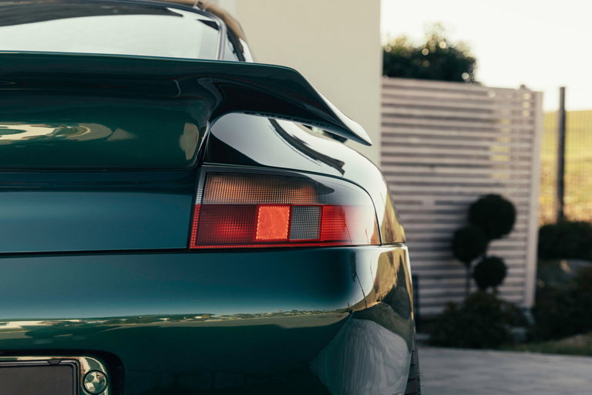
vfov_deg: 28.6
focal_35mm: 47
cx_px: 296
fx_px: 773
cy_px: 198
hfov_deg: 41.9
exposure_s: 1/160
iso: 125
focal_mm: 31.6
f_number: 4
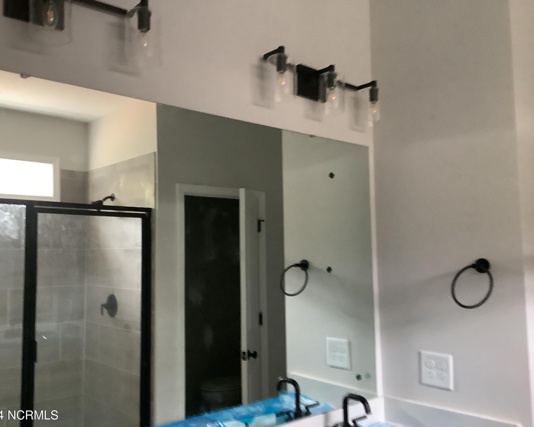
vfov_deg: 44.5
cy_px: 217
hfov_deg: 54.2
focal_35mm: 33
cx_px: 258
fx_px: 522
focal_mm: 3.3
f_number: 2.4
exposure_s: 1/25
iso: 320
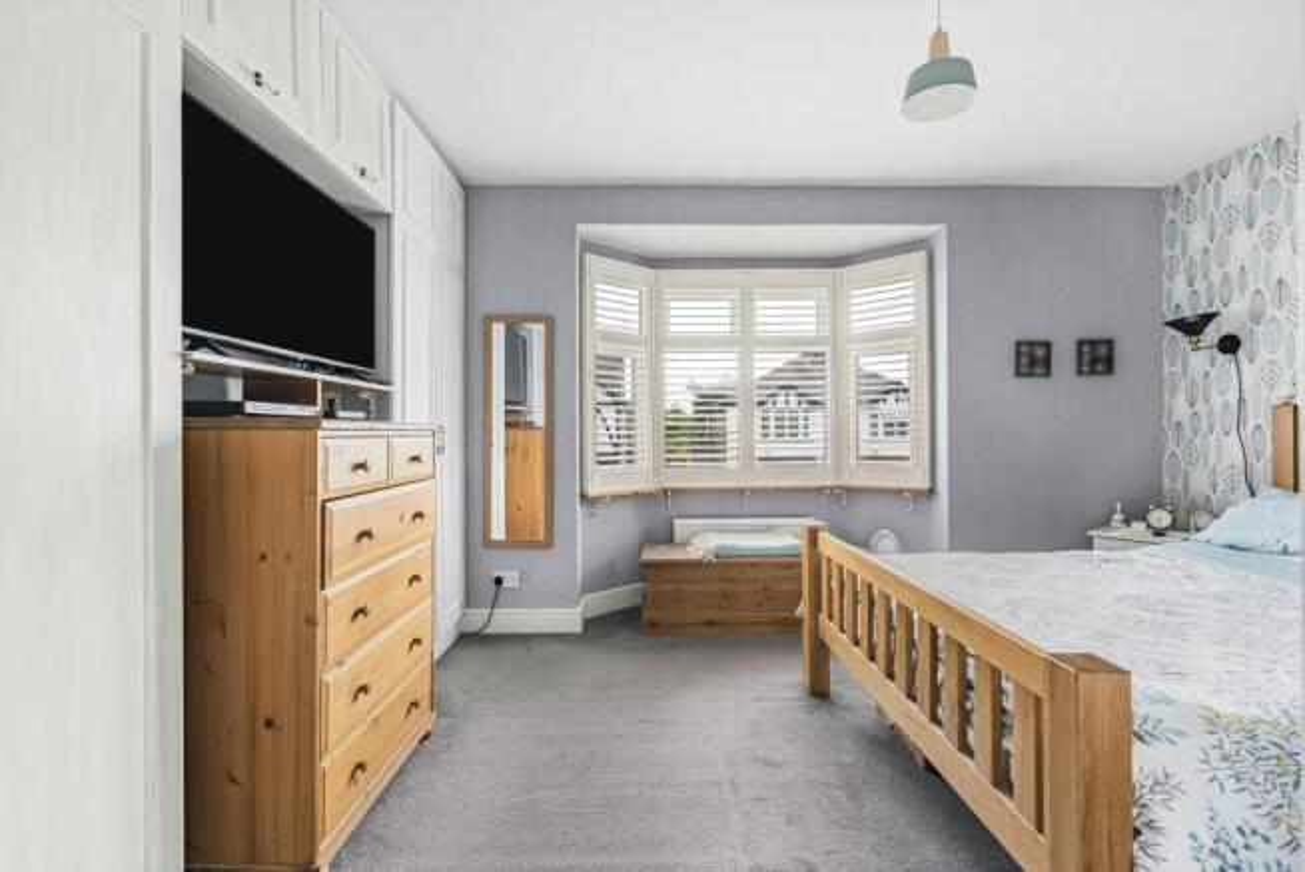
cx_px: 652
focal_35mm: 16
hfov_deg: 96.7
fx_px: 580
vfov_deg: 73.8
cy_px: 436
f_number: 8
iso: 100
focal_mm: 16
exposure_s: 1/15
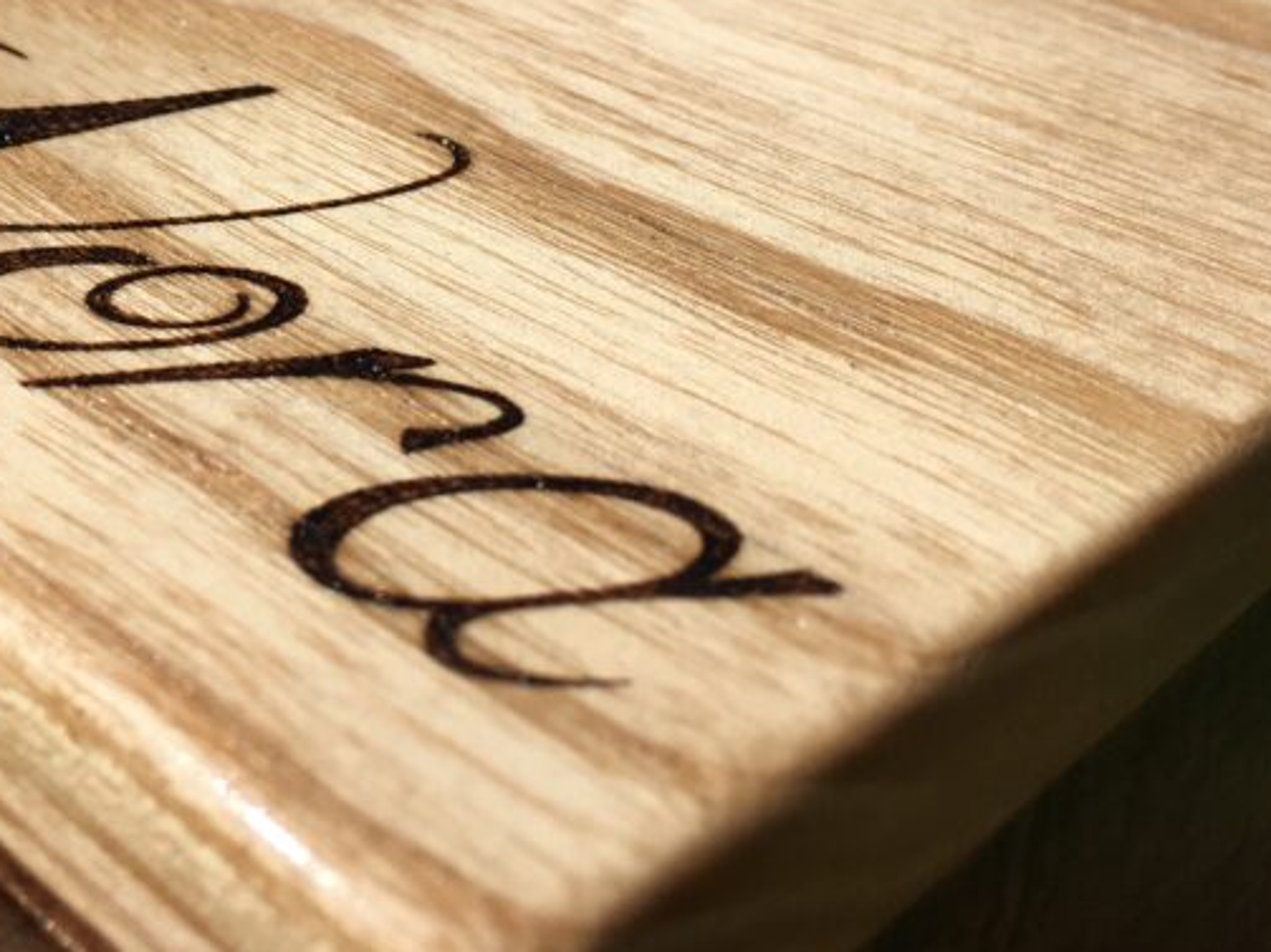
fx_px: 2166
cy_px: 13
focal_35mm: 59
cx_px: 210
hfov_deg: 31.6
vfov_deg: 23.8
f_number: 2.2
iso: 25
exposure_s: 1/4049
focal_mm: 4.15
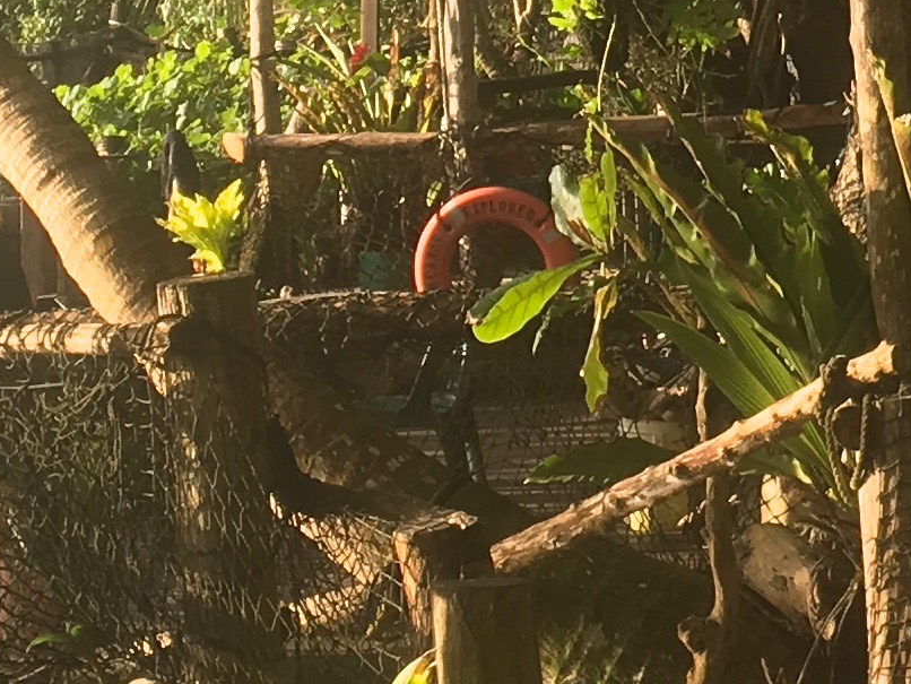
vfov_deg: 10.0
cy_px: -220
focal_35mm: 145
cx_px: 751
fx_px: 3817
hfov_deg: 13.5
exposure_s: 1/432
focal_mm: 4.15
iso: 25
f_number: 2.2
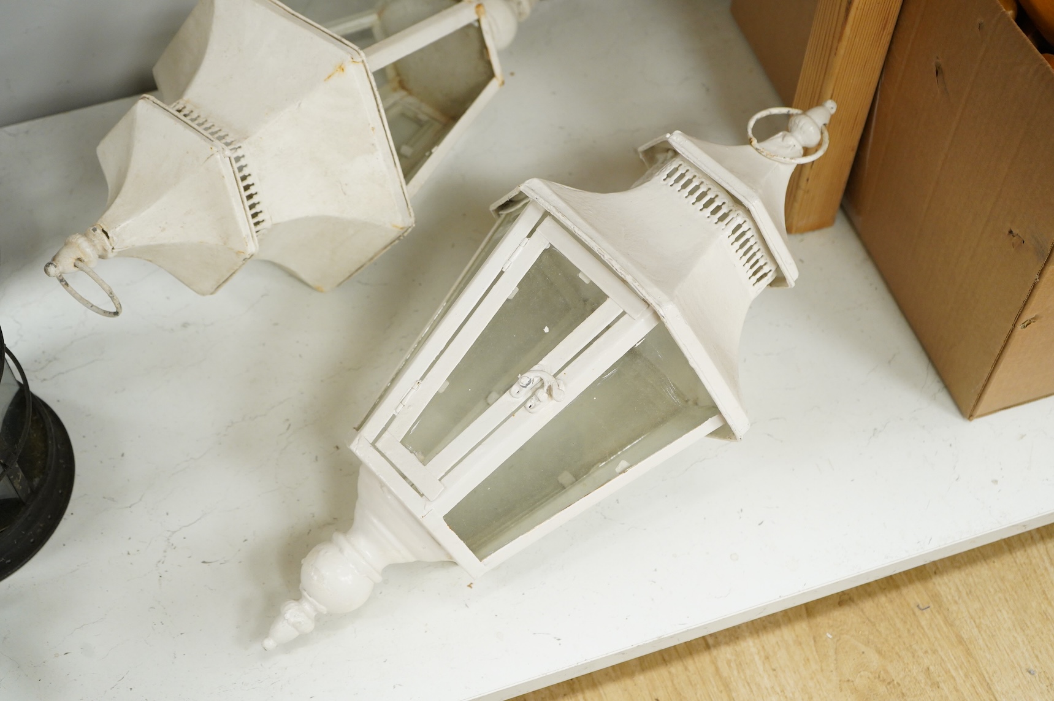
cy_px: 350
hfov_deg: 41.1
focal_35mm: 48
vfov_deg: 28.0
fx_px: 1404
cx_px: 527
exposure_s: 1/125
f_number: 5
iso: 3200
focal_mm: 48
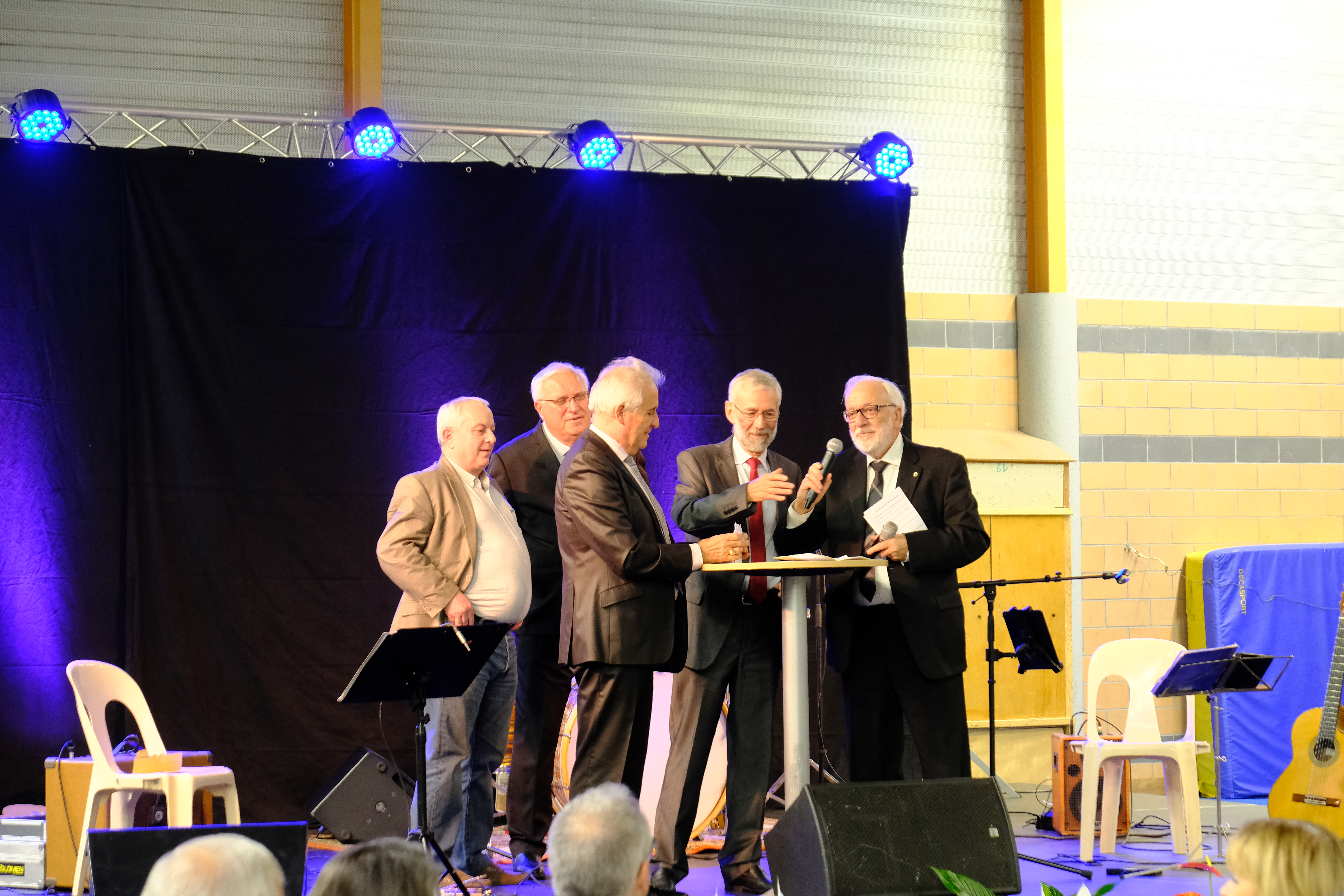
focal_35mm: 83
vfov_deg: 16.5
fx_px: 3098
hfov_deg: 24.5
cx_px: 672
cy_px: 448
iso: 2000
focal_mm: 55.6
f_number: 5
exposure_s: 1/58
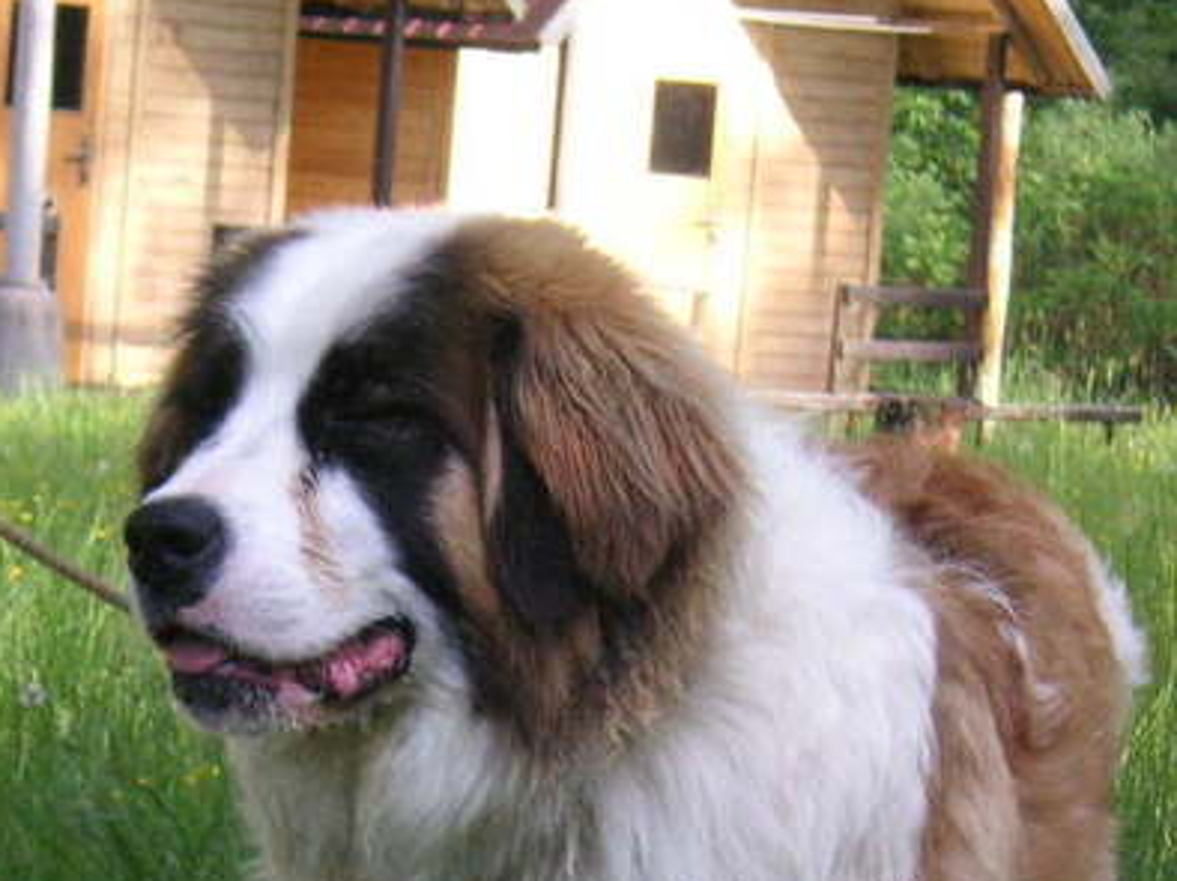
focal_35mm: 195
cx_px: 320
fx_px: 6626
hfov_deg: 10.1
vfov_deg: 7.6
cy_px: 839
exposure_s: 1/90
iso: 125
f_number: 4.9
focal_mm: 15.9
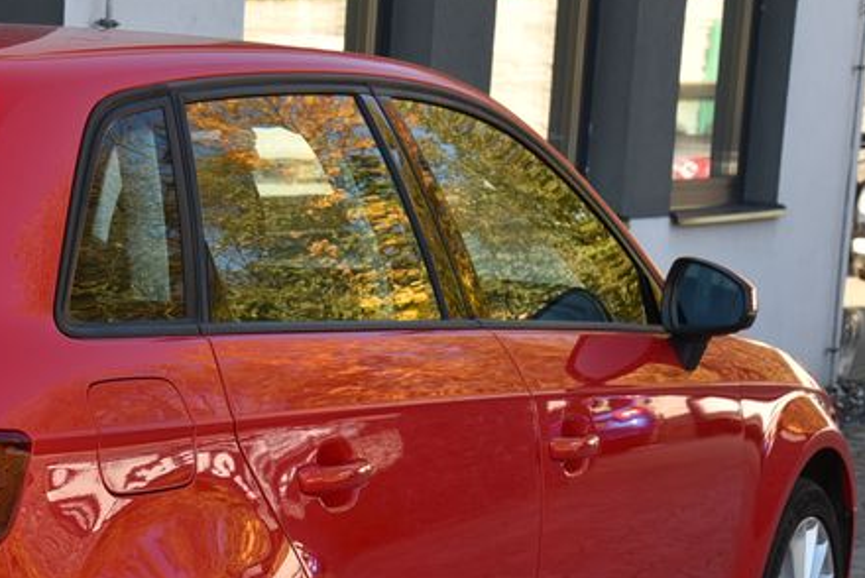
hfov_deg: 16.3
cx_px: -118
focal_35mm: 121
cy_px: 533
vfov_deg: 11.3
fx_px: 2909
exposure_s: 1/200
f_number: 7.1
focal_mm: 52
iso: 500
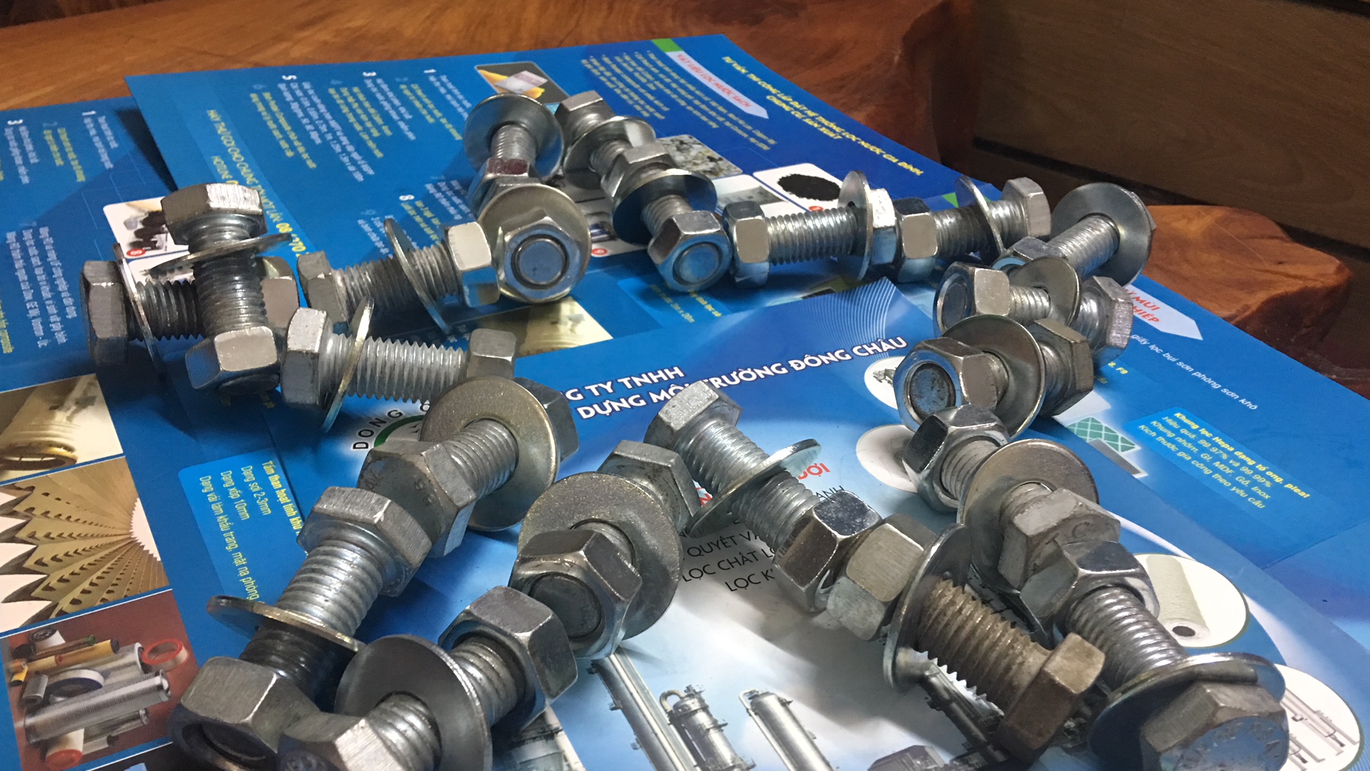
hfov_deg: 61.0
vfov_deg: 36.6
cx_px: 678
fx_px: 1163
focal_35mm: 32
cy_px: 452
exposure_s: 1/10
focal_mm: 4.15
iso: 100
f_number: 2.2
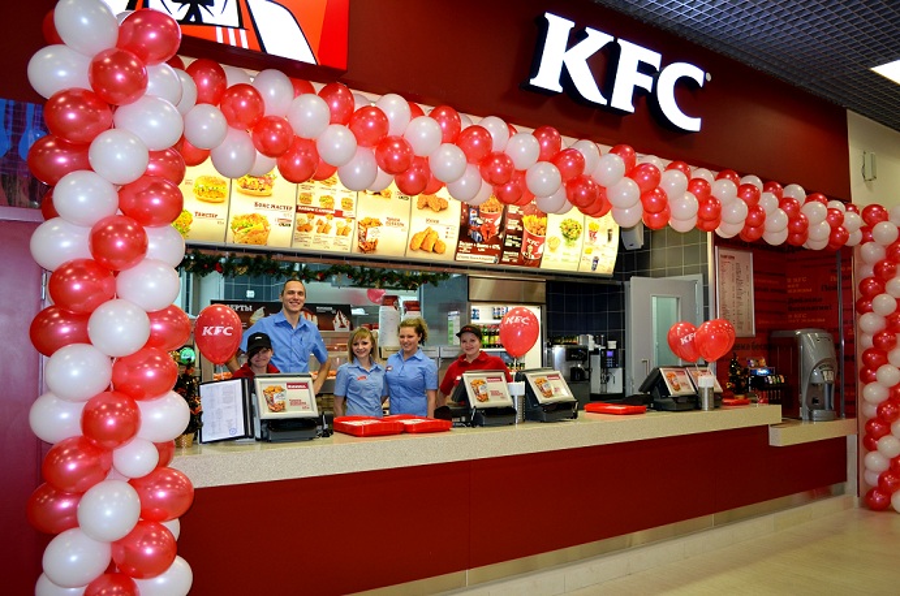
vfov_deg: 47.8
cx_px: 450
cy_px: 298
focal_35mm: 27
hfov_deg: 67.5
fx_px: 674
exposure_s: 1/100
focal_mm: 18
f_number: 3.5
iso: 400
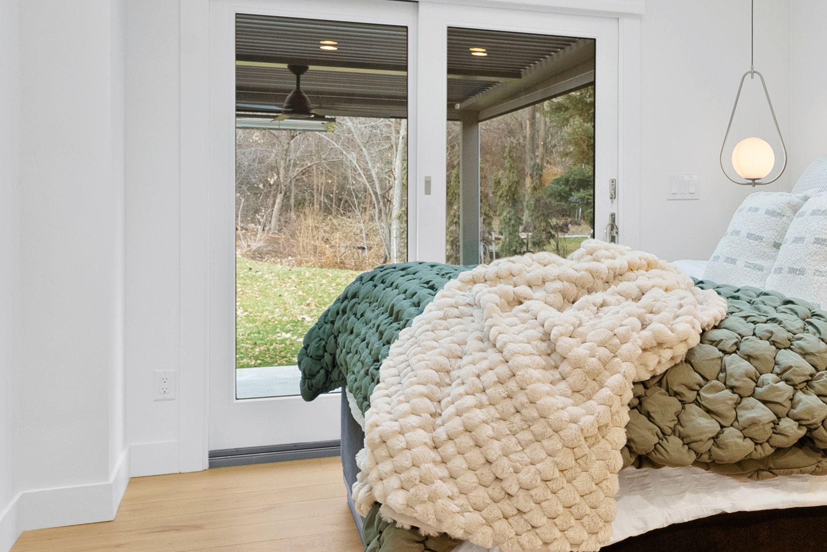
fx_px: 1011
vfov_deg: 30.4
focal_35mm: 44
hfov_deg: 41.5
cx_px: 720
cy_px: 206
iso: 800
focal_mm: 19
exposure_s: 1/5
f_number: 9
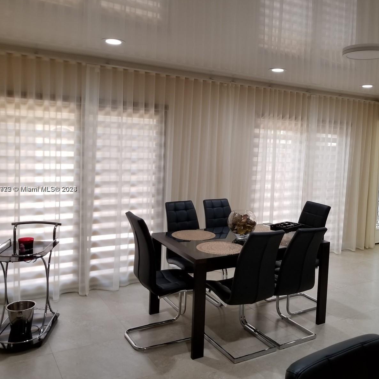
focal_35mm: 31
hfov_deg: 52.1
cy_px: 190
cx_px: 230
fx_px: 384
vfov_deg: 52.5
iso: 125
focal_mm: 4.25
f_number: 1.7
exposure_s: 1/60
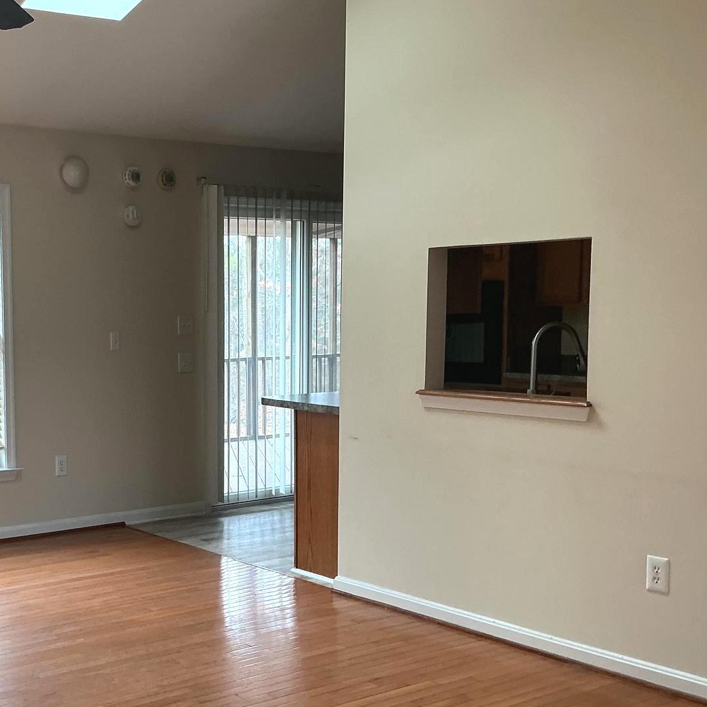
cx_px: 157
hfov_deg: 33.8
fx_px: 1132
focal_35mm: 49
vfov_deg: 34.6
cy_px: 419
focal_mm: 3
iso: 40
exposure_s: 1/60
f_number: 1.8
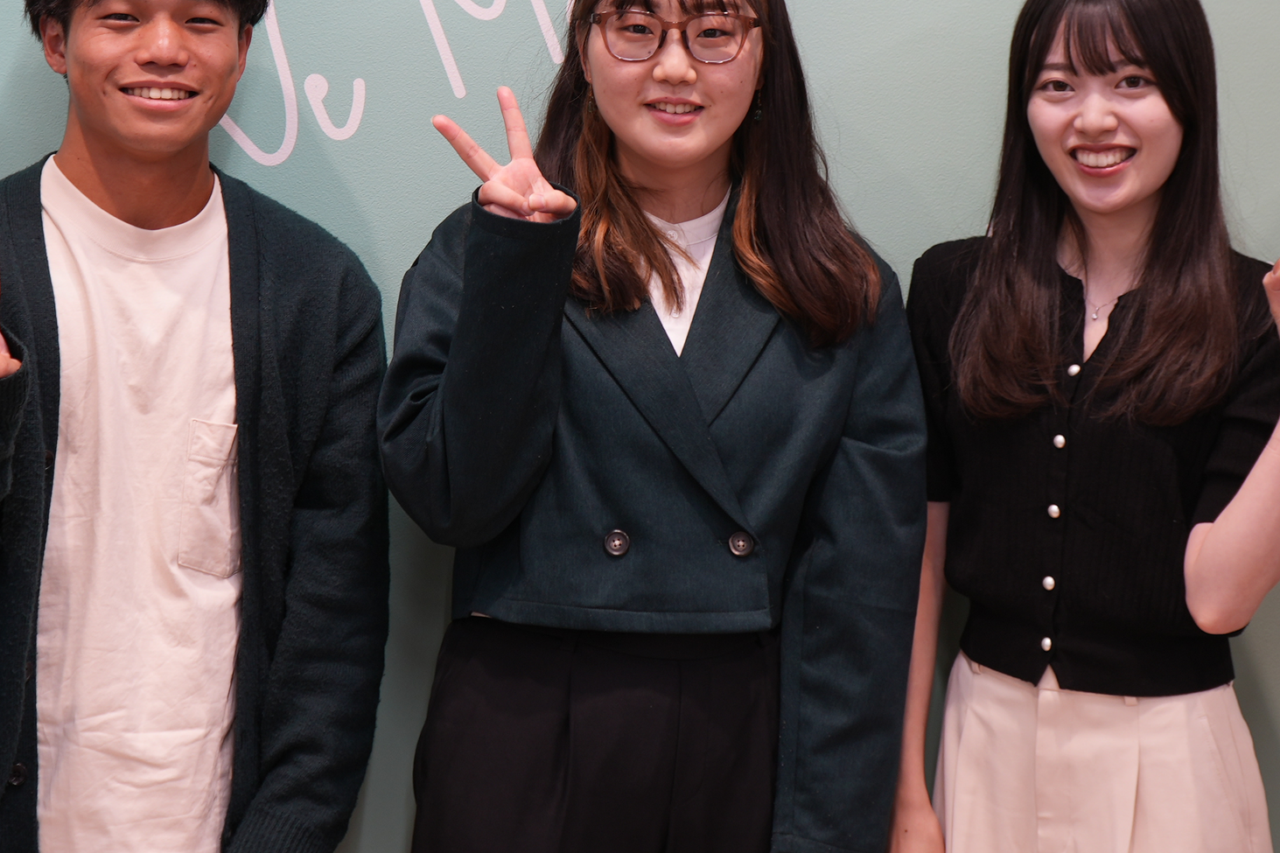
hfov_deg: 24.2
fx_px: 2986
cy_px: 199
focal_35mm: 84
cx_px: 534
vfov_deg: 16.2
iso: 125
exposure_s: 1/40
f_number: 4
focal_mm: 32
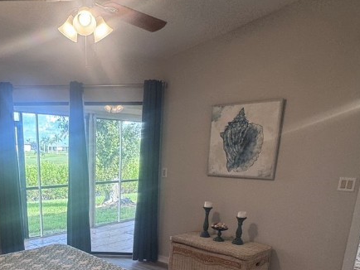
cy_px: 243
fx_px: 343
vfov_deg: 39.8
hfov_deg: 53.3
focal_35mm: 33
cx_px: 99
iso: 125
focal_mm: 2.22
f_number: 2.2
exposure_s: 1/120
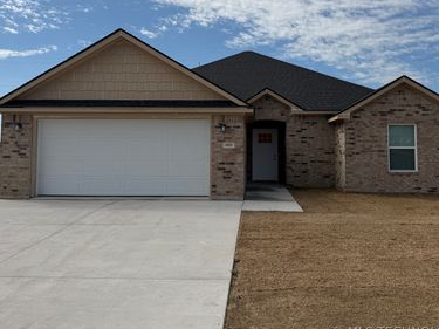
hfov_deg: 56.8
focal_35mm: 32
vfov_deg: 43.8
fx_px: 406
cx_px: 236
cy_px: 122
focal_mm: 6.76
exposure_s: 1/8130
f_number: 1.78
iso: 80
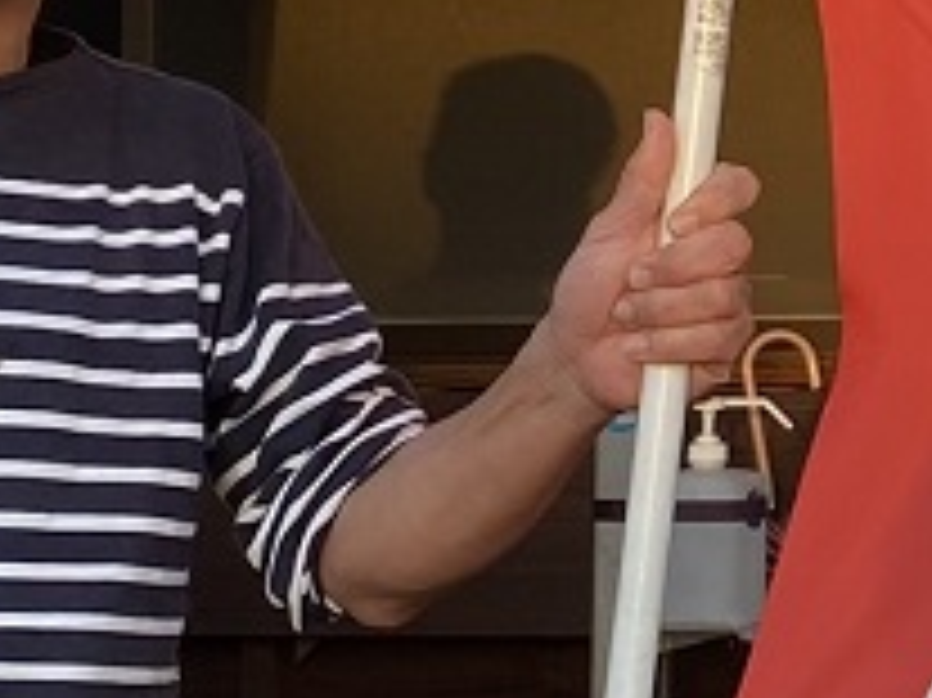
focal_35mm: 151
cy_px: 72
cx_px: 1652
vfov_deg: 9.8
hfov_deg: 12.1
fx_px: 4063
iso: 32
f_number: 1.8
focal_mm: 4.25
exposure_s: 1/190
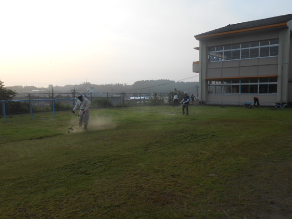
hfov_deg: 60.0
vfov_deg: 46.8
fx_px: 253
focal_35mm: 30
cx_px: 146
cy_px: 110
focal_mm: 5.3
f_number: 3.8
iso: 80
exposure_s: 1/320
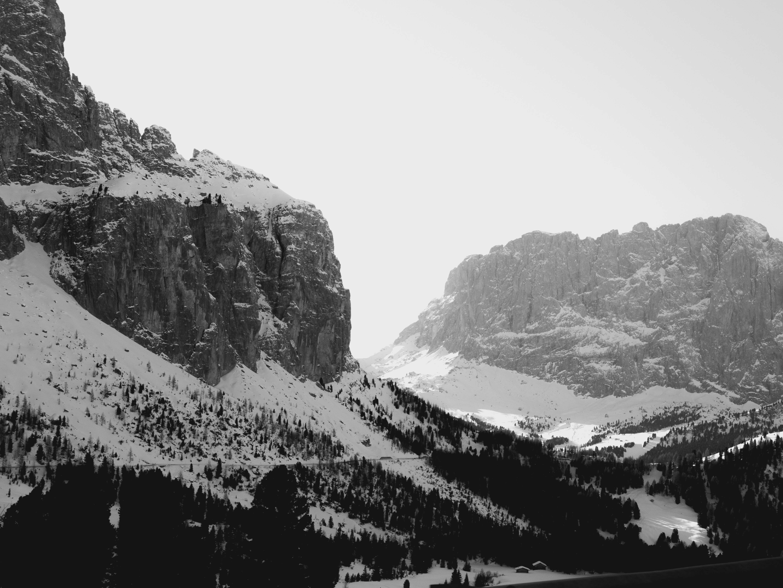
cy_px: 294
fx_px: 1131
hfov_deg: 38.2
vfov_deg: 29.1
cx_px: 392
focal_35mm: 50
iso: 200
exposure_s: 1/1000
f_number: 5.6
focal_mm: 25
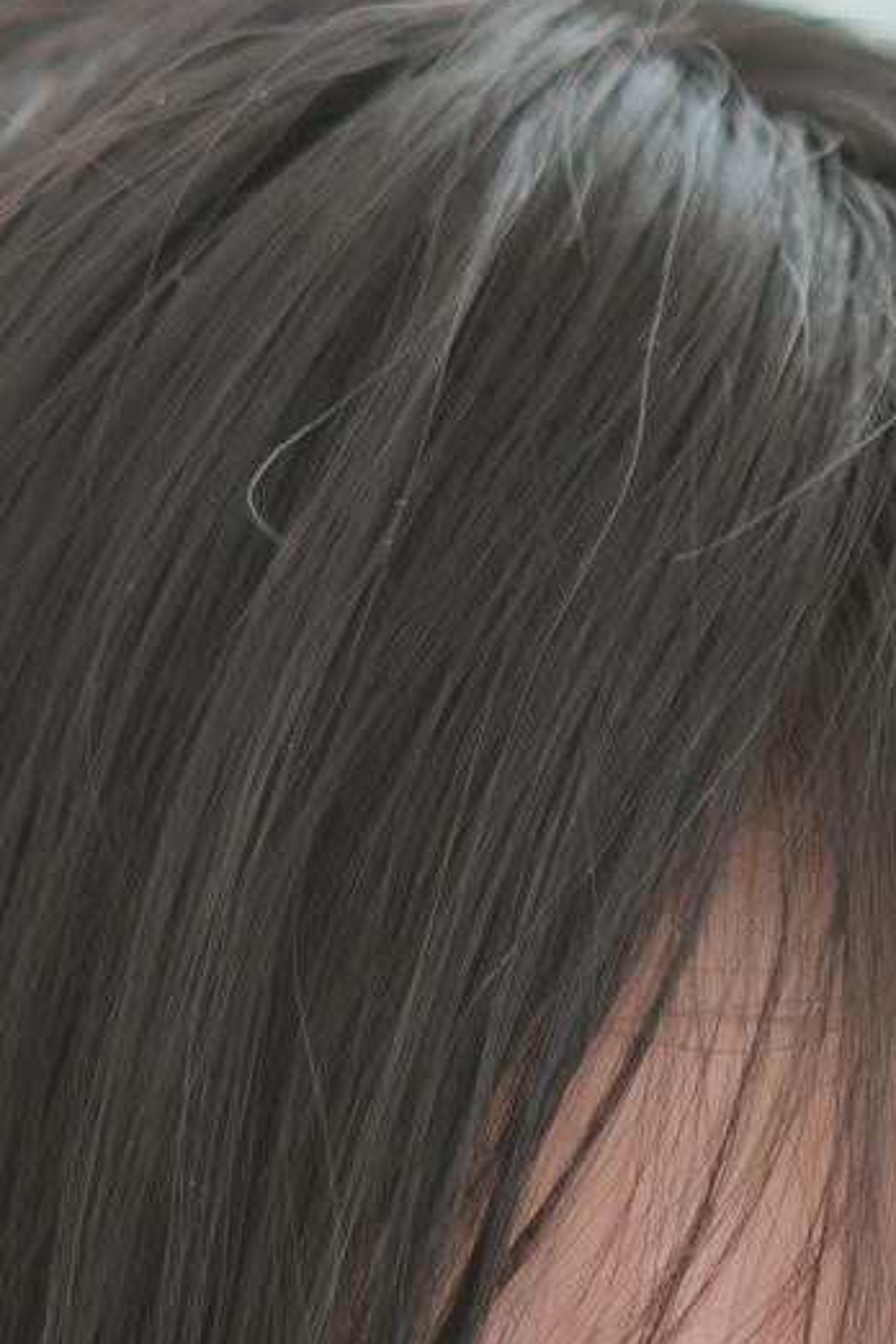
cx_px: 345
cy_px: 3664
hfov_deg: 3.6
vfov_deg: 5.2
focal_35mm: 381
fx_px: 14223
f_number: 1.4
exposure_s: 1/250
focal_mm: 50
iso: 100
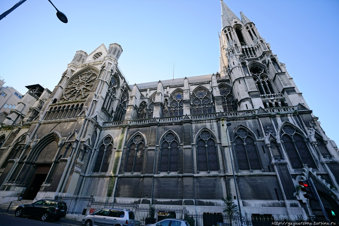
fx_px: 151
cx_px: 170
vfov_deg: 73.8
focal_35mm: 16
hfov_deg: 96.7
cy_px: 113
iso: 100
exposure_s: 1/80
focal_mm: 16
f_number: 5.6
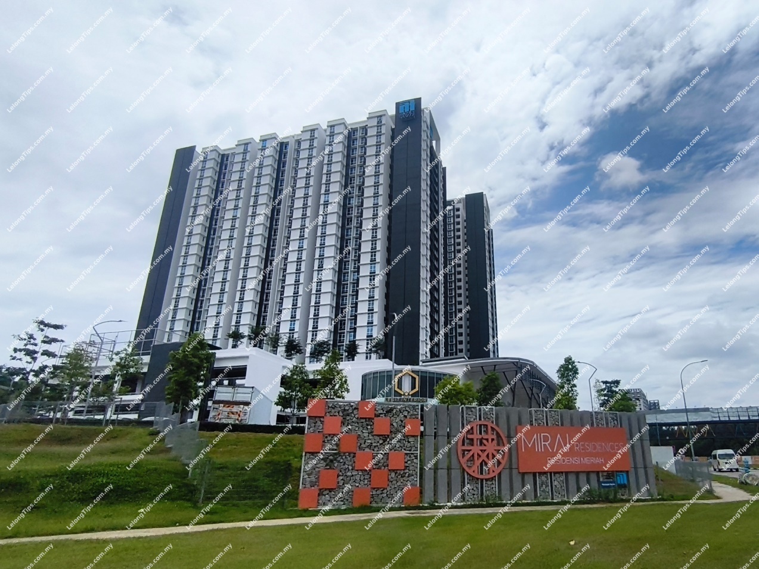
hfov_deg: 98.2
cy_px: 284
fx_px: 329
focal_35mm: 15
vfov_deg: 81.8
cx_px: 380
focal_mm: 1.65
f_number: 2.2
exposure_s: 1/7843
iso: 64
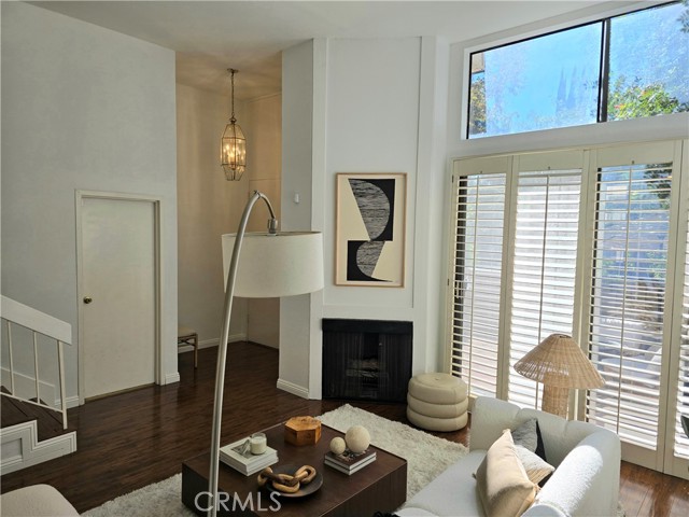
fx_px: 458
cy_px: 258
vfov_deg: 58.9
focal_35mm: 23
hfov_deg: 73.9
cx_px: 344
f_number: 1.7
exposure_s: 1/233
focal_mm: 6.3
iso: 12
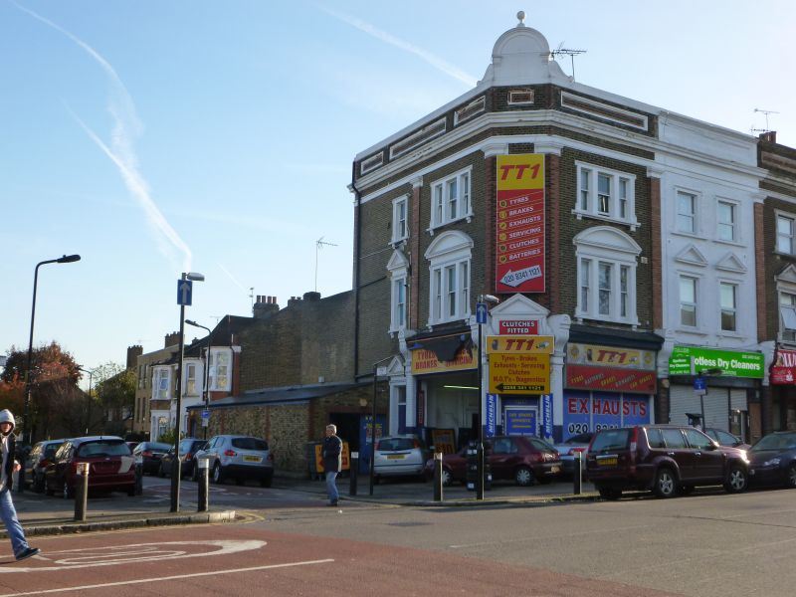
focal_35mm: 41
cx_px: 398
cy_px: 298
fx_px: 943
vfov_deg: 35.1
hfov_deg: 45.8
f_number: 3.7
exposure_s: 1/400
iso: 160
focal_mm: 7.4
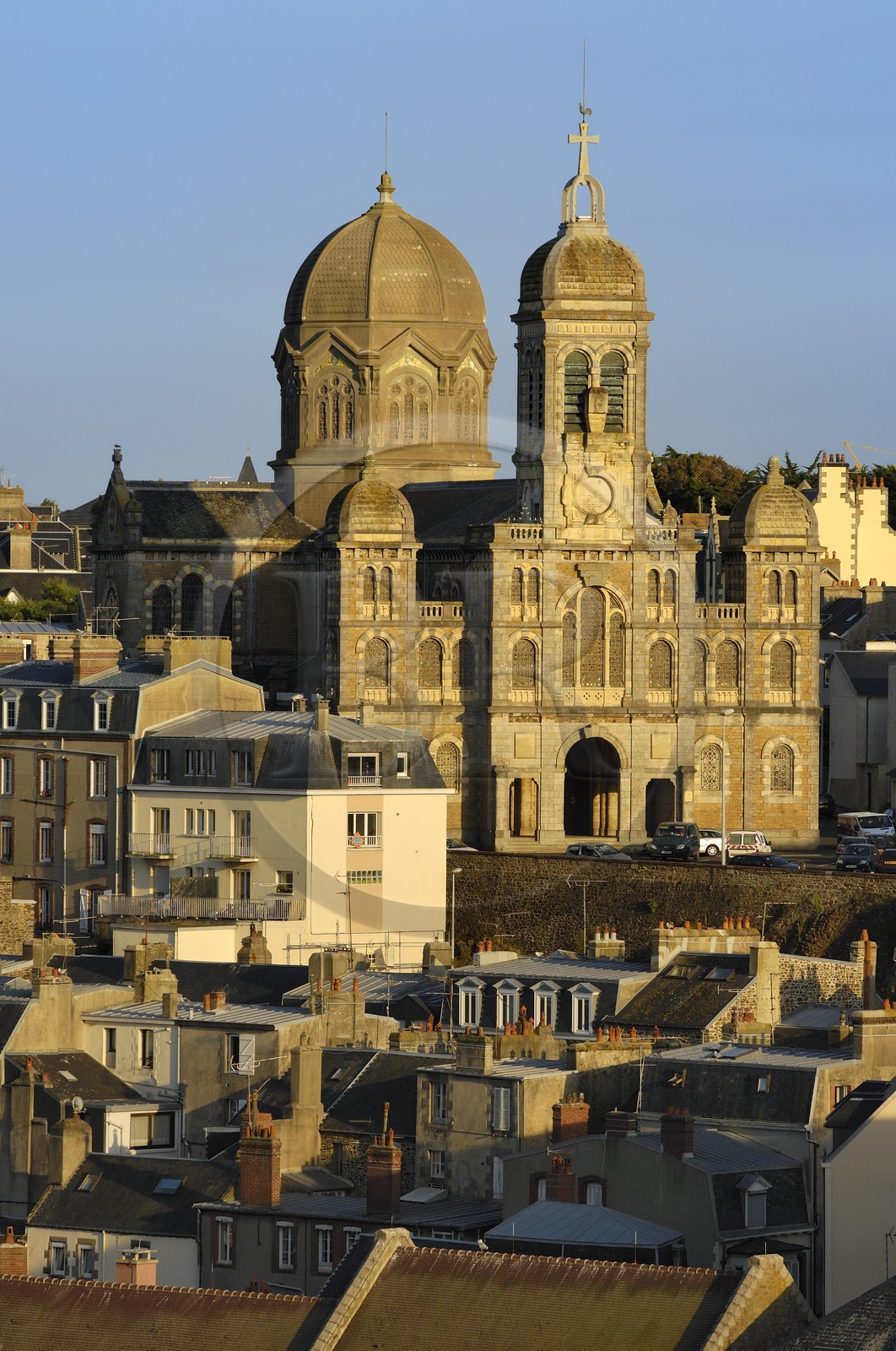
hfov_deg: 5.9
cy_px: 676
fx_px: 8706
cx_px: 448
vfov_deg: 8.9
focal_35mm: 232
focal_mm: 155
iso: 100
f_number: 5.3
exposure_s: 1/400
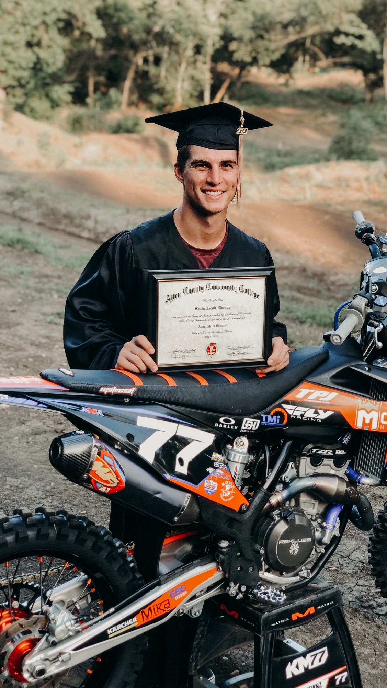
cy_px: 343
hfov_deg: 21.0
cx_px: 245
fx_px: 1040
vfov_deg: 36.6
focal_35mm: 57
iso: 20
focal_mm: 6
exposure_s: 1/60
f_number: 2.4
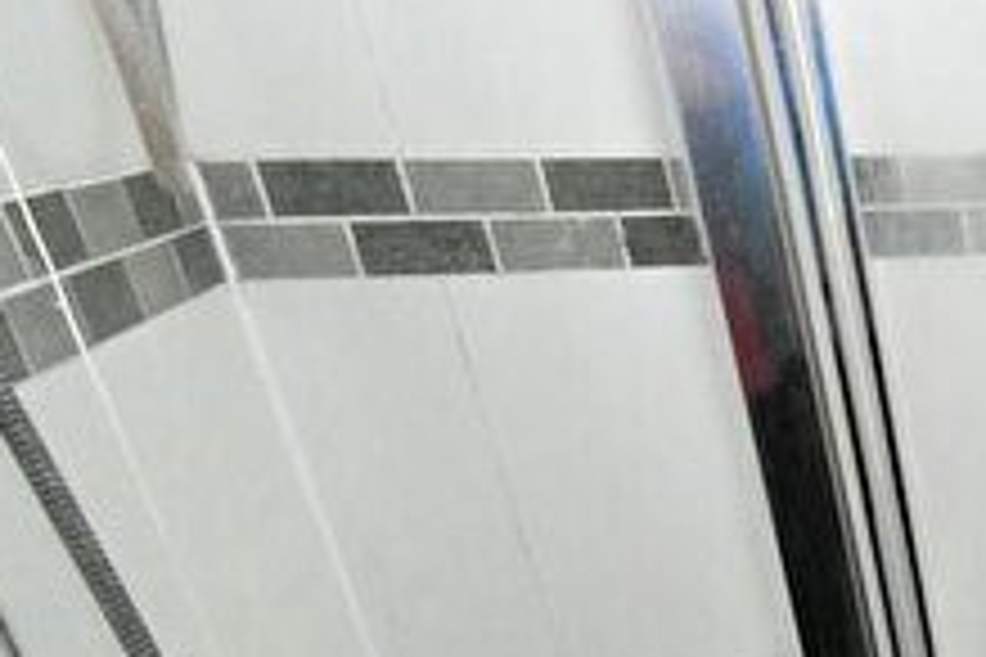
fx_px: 1315
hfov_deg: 27.1
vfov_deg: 26.0
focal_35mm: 48
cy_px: 722
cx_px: 1517
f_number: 9
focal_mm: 10
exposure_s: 1/60
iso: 2500
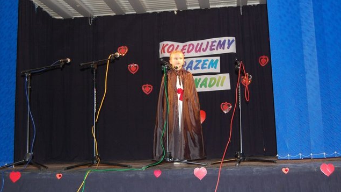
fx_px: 407
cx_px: 171
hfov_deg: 45.5
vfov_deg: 26.5
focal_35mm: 45
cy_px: 89
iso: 500
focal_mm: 28
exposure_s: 1/60
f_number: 4.2
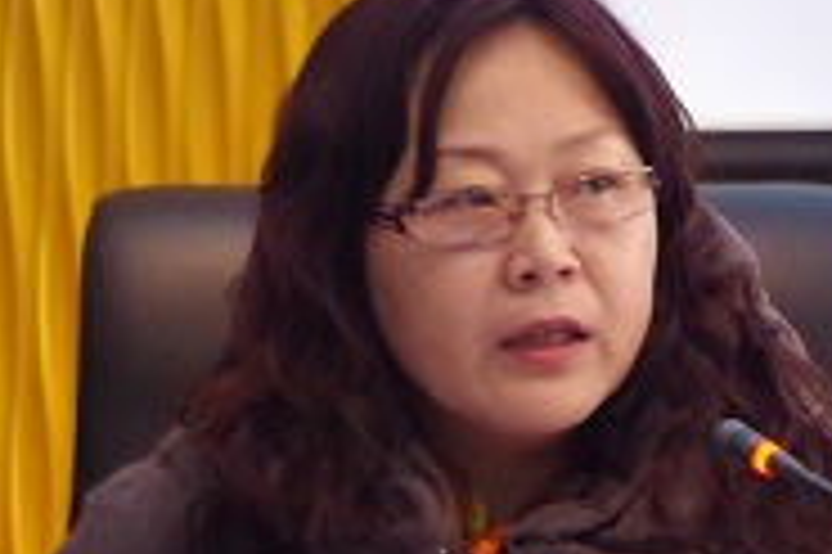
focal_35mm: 246
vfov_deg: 5.6
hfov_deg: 8.4
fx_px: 5680
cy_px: 363
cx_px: 495
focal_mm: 55
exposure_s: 1/20
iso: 3200
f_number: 6.3
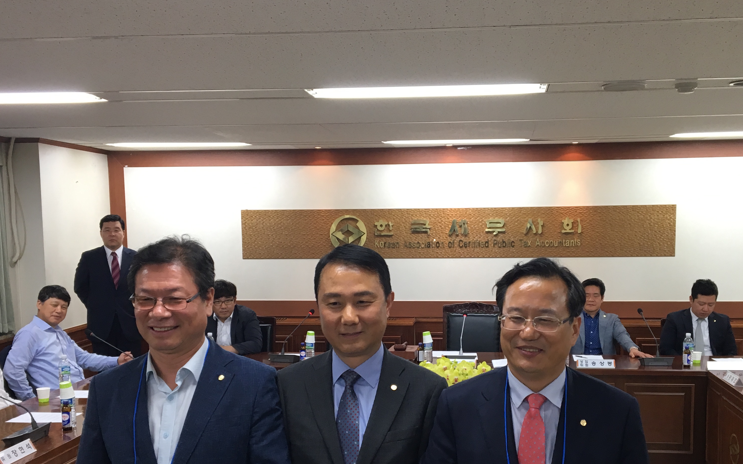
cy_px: 311
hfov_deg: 47.1
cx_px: 414
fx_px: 850
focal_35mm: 42
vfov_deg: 30.3
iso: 64
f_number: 2.2
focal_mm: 4.15
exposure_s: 1/30
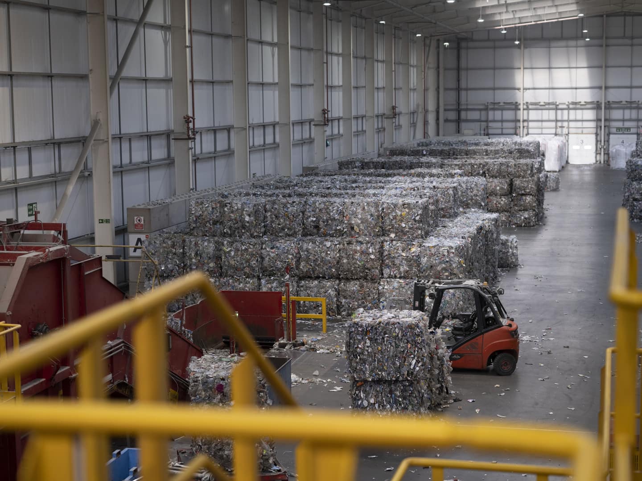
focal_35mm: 63
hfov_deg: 30.7
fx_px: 1168
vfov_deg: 23.3
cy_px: 240
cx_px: 321
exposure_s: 1/400
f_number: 2.8
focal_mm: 80
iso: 1600
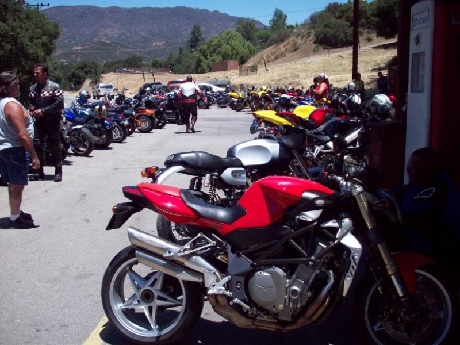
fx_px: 492
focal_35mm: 37
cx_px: 230
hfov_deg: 50.1
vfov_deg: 38.7
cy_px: 172
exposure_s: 1/357
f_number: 5.6
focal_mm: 6.2
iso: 80
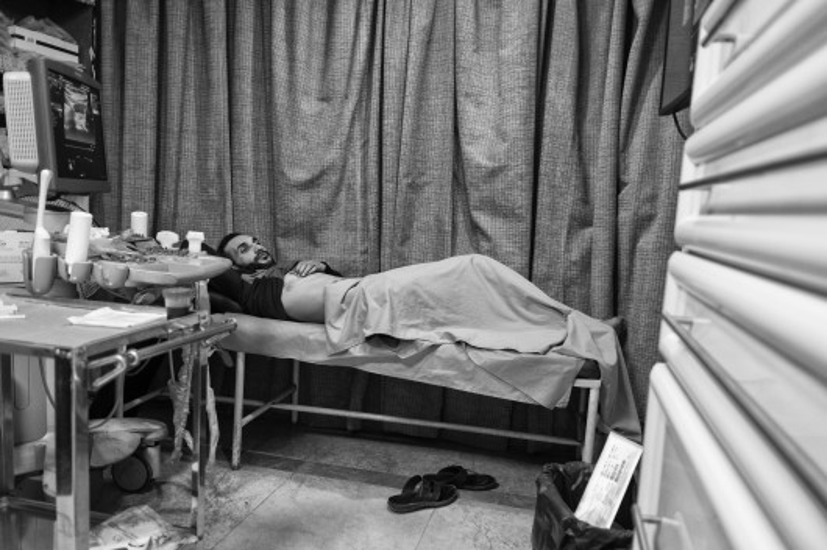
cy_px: 275
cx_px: 414
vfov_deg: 47.9
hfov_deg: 67.4
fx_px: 620
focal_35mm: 27
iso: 1250
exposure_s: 1/80
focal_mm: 18
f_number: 2
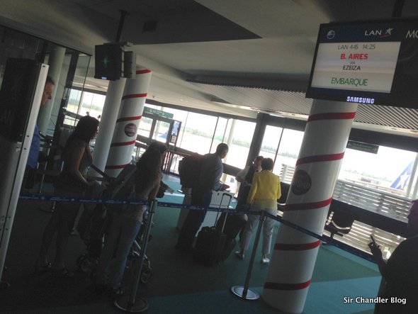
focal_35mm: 33
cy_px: 157
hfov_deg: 55.3
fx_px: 399
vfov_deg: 43.0
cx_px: 209
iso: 50
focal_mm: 4.12
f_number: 2.4
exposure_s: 1/185
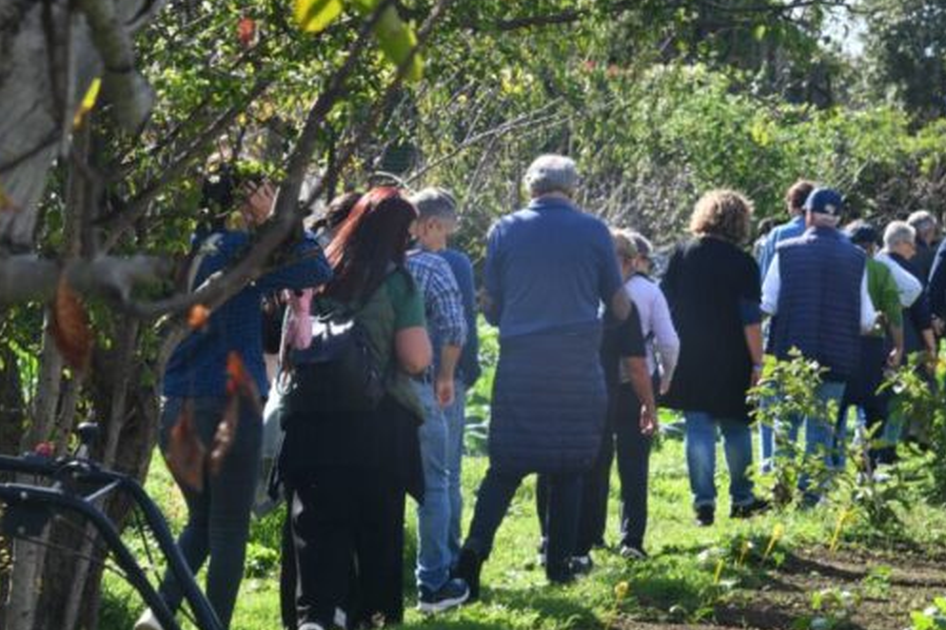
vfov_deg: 8.0
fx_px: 4518
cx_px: 514
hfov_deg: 12.0
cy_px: 293
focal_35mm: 172
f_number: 9
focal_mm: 95
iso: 125
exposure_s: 1/100
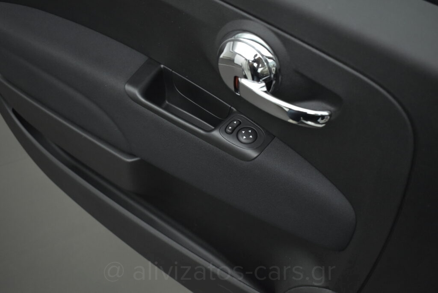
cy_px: 146
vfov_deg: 36.9
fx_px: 438
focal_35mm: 36
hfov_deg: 53.1
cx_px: 219
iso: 1600
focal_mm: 24
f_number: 4
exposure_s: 1/125
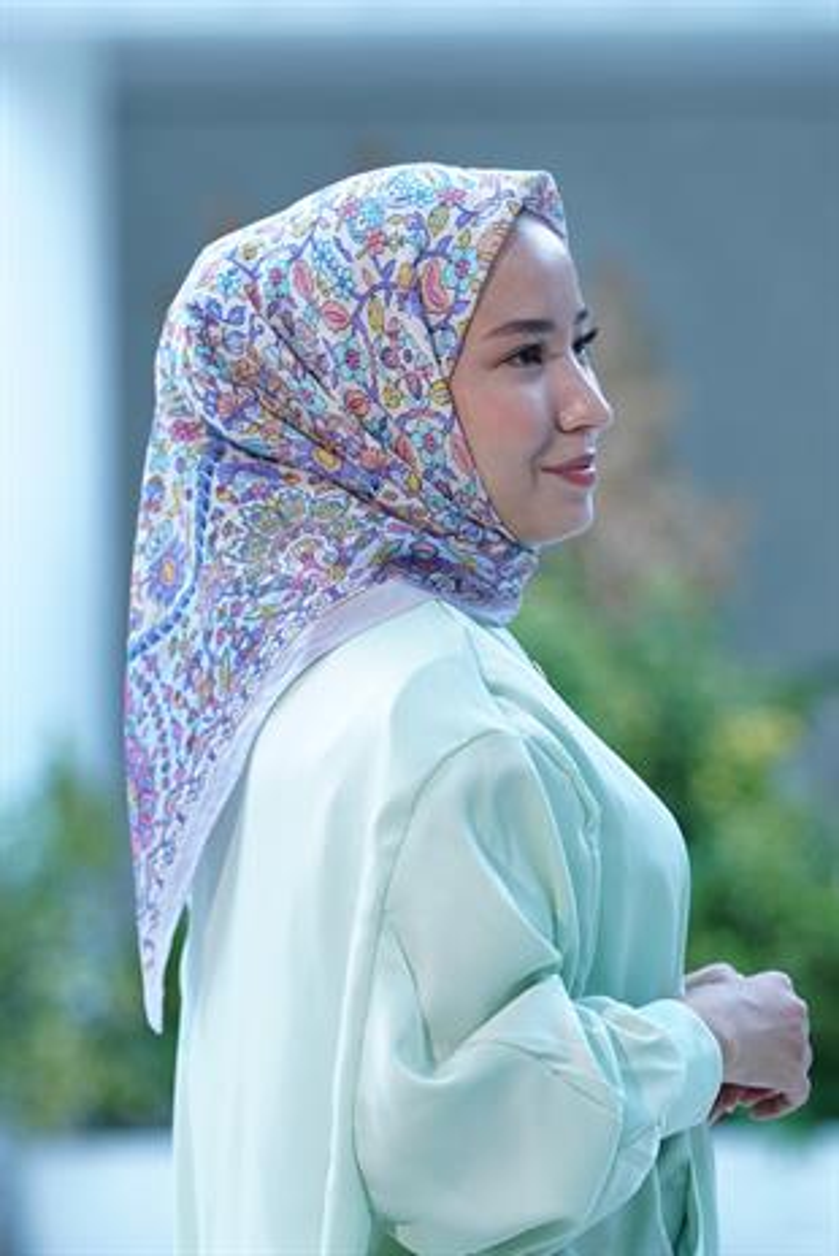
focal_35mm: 125
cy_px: 628
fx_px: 4363
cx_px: 420
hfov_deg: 11.0
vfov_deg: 16.4
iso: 640
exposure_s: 1/200
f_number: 3.2
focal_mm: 125
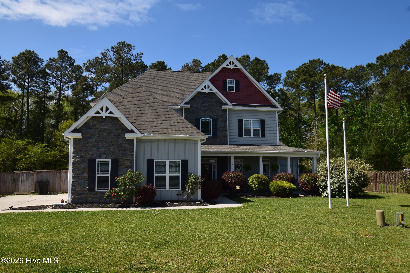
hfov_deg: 61.9
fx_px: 342
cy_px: 136
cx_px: 205
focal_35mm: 30
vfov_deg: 43.6
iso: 100
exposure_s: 1/200
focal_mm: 20
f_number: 10
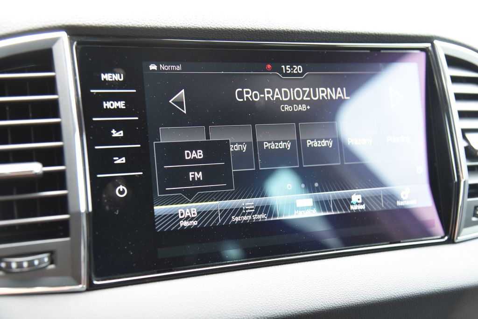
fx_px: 691
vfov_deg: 26.0
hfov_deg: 38.2
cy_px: 160
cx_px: 239
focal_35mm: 52
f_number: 4
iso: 500
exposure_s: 1/30
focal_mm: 52
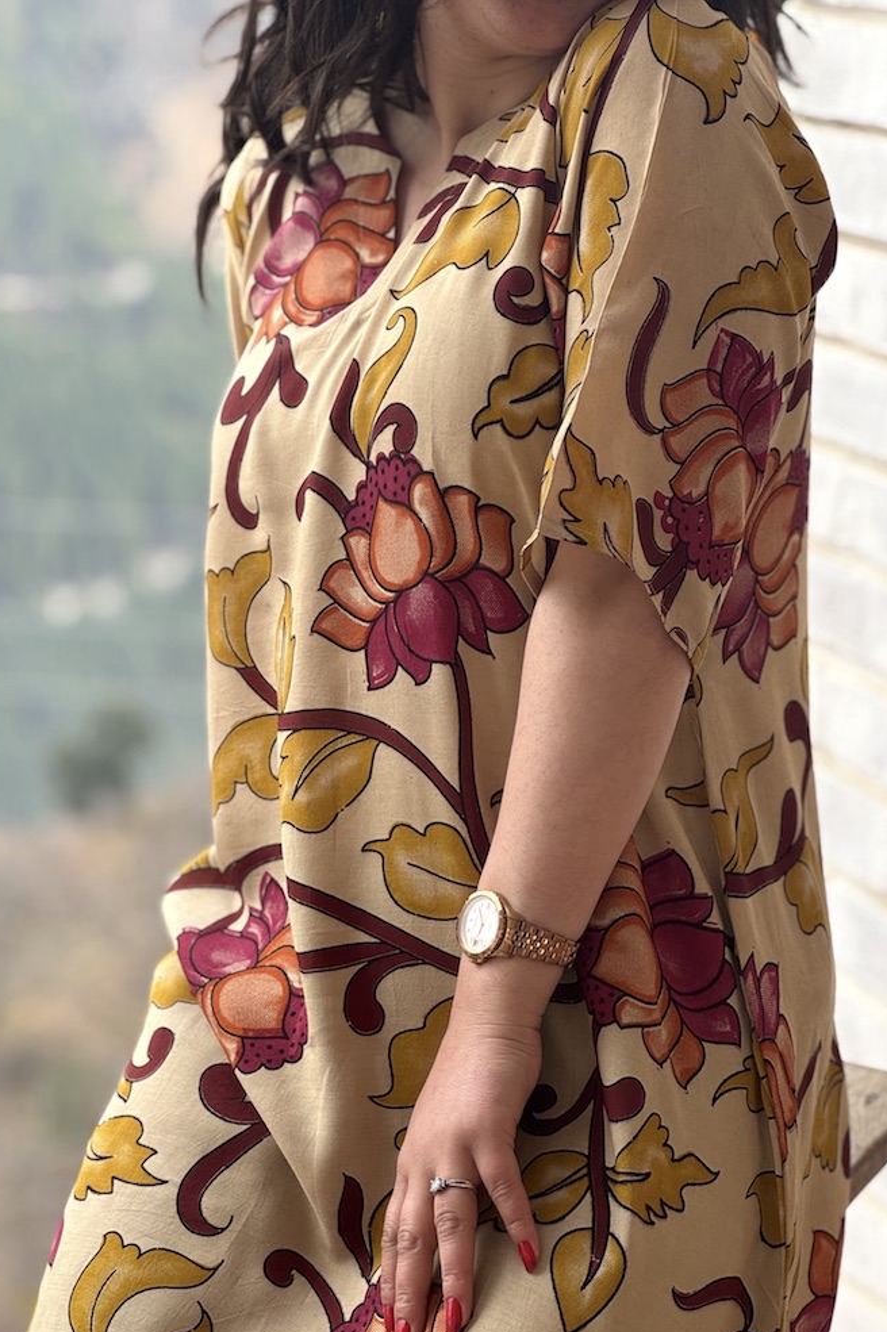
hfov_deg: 16.8
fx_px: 2995
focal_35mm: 81
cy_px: 672
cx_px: 444
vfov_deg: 25.1
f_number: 2.8
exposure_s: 1/99
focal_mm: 9
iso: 40
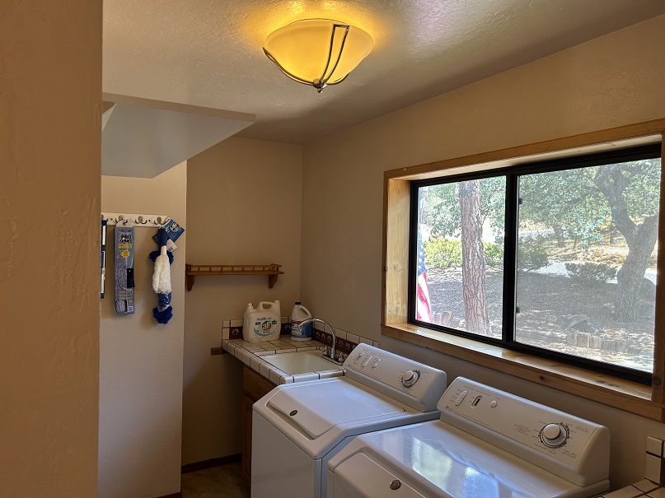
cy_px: 249
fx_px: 499
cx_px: 332
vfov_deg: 53.1
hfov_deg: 67.3
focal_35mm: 26
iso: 80
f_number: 1.5
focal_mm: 5.7
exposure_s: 1/120
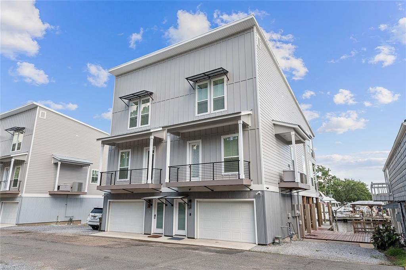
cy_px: 135
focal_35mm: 23
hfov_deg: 76.1
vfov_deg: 55.1
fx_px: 259
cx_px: 203
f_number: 10
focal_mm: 23
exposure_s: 1/250
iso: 400
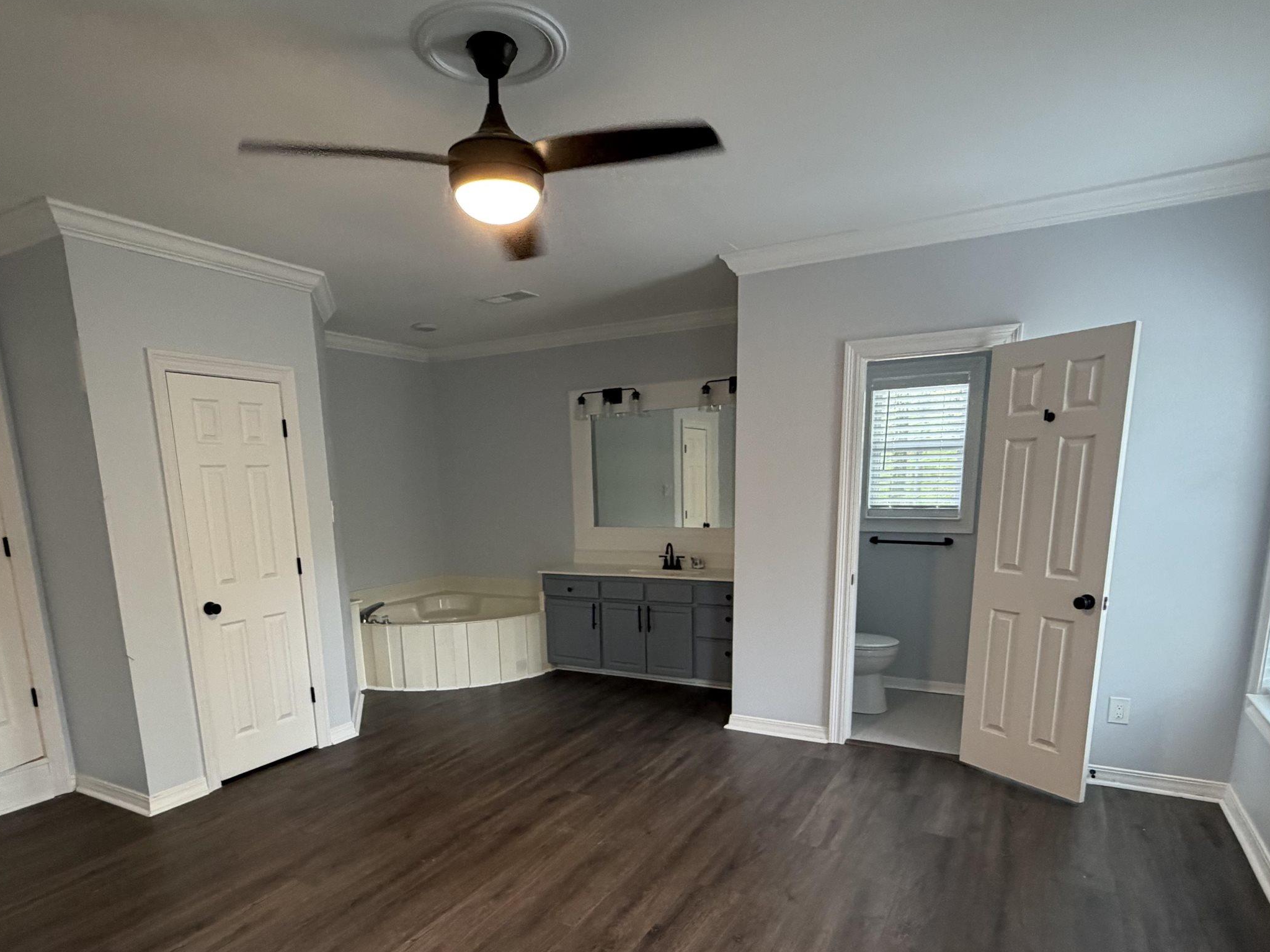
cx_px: 598
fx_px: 770
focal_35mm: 21
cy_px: 639
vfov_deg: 61.8
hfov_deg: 78.9
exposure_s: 1/60
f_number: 2.2
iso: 320
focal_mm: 2.22
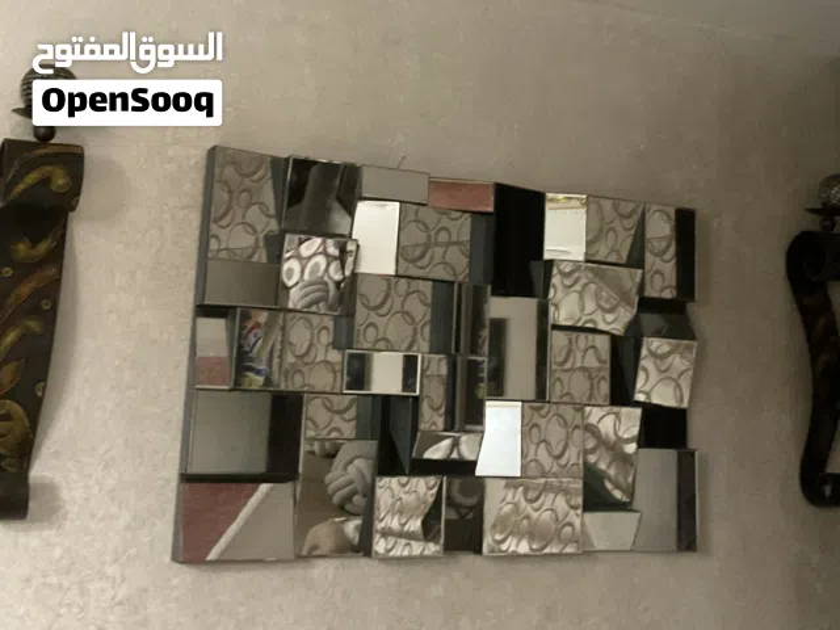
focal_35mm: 29
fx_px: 704
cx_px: 420
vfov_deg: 48.2
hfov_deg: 61.7
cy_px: 315
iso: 500
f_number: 1.8
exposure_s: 1/30
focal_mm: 3
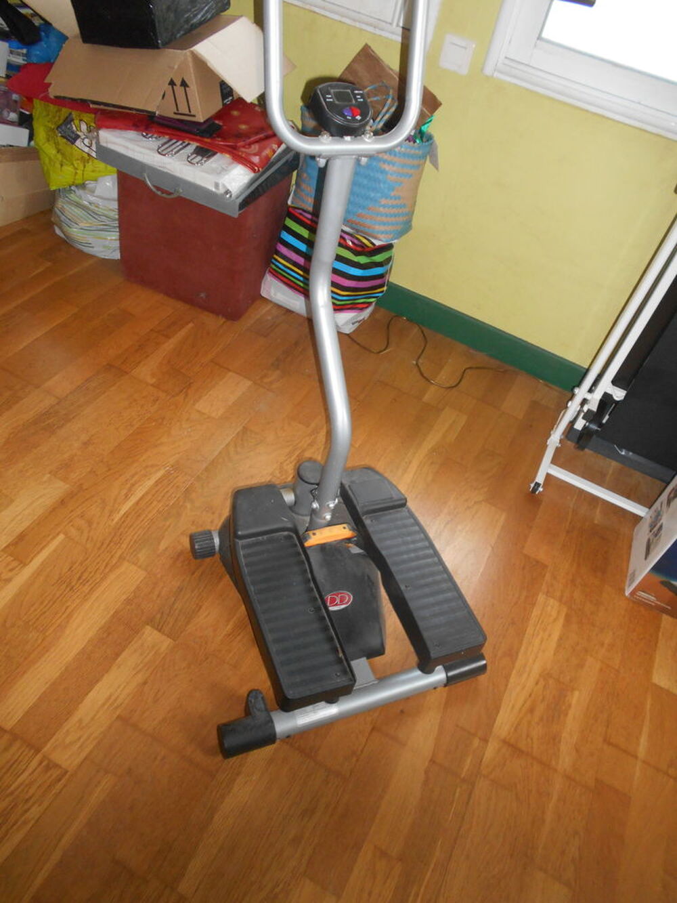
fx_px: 678
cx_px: 338
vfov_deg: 67.3
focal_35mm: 26
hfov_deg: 53.1
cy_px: 452
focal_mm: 4.6
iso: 280
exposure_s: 1/25
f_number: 3.2
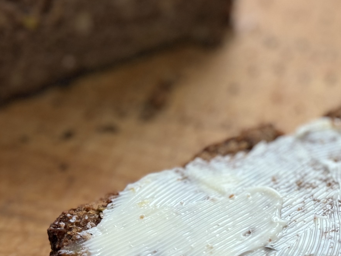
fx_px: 768
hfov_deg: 24.8
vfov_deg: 18.8
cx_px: 252
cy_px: 81
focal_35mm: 78
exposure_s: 1/52
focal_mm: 6.76
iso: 160
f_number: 1.78
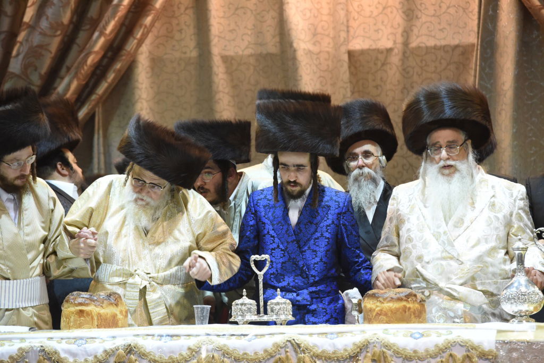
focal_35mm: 185
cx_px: 272
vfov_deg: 7.4
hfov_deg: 11.1
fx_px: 2796
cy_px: 182
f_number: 4.5
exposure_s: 1/125
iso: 3200
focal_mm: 185
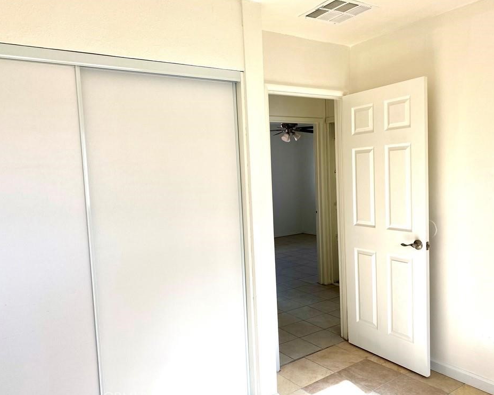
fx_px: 409
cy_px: 200
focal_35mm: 28
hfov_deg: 62.2
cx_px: 262
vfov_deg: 51.5
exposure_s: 1/149
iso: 32
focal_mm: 4.25
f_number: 1.8
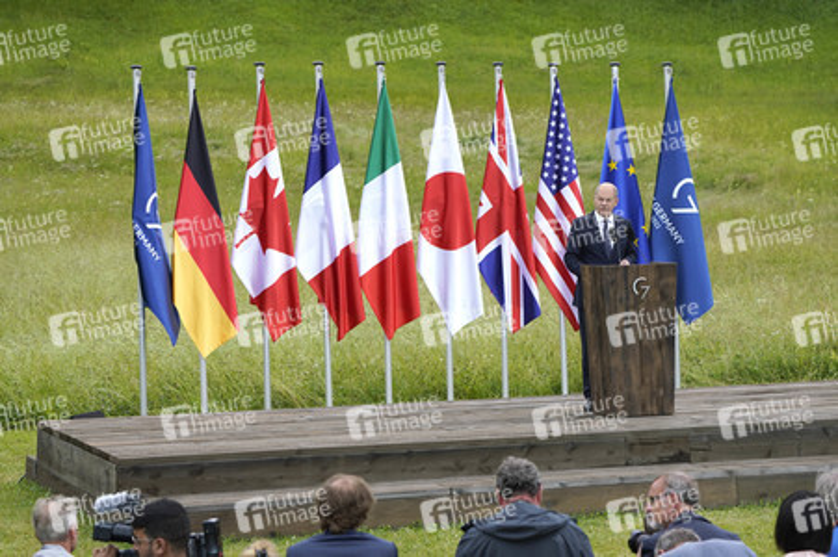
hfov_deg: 20.4
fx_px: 2326
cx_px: 419
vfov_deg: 13.7
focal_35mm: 100
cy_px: 278
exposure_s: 1/640
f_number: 5.6
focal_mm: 100
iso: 400
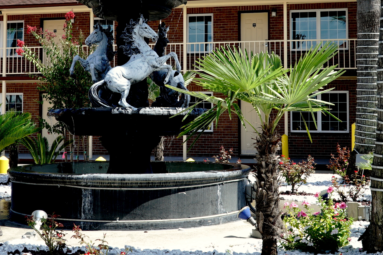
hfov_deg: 31.8
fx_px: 671
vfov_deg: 21.4
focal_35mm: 63
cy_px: 64
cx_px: 170
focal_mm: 33
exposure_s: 1/80
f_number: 16
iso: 200
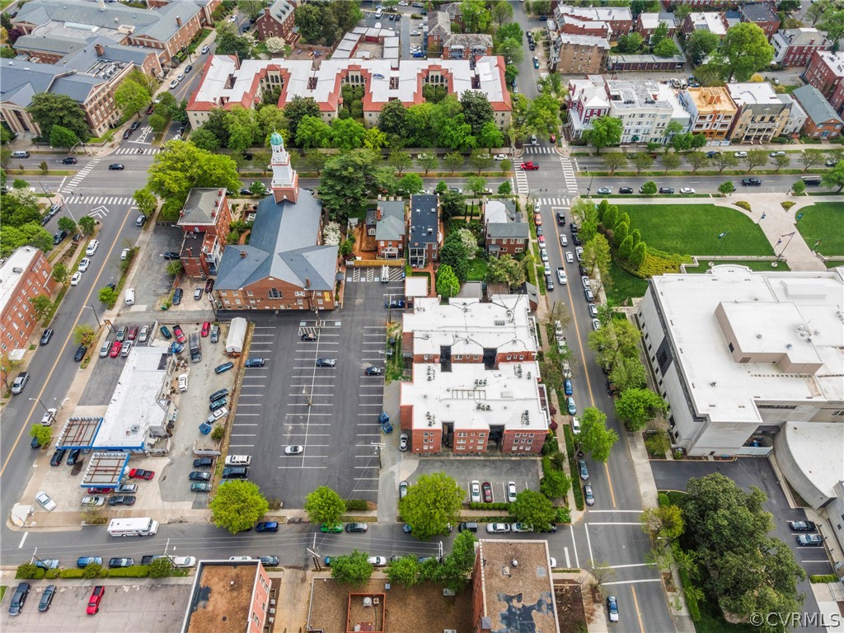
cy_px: 316
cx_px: 422
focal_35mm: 24
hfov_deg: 71.6
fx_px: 585
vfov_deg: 56.8
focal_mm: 4.5
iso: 100
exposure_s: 1/400
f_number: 2.8
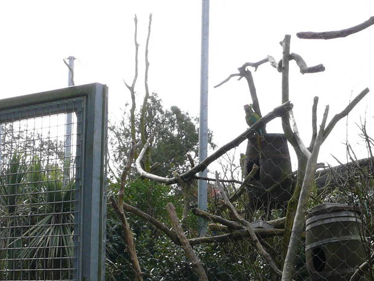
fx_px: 984
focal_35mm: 91
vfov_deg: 16.0
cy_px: 266
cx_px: 256
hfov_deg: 21.4
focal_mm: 7.4
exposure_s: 1/200
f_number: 5
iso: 100
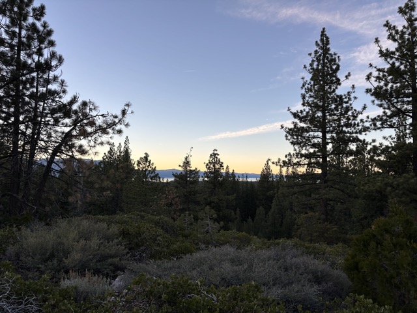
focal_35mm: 26
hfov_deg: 67.3
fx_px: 313
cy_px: 156
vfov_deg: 53.1
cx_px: 208
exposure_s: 1/498
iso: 50
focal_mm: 5.96
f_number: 1.6
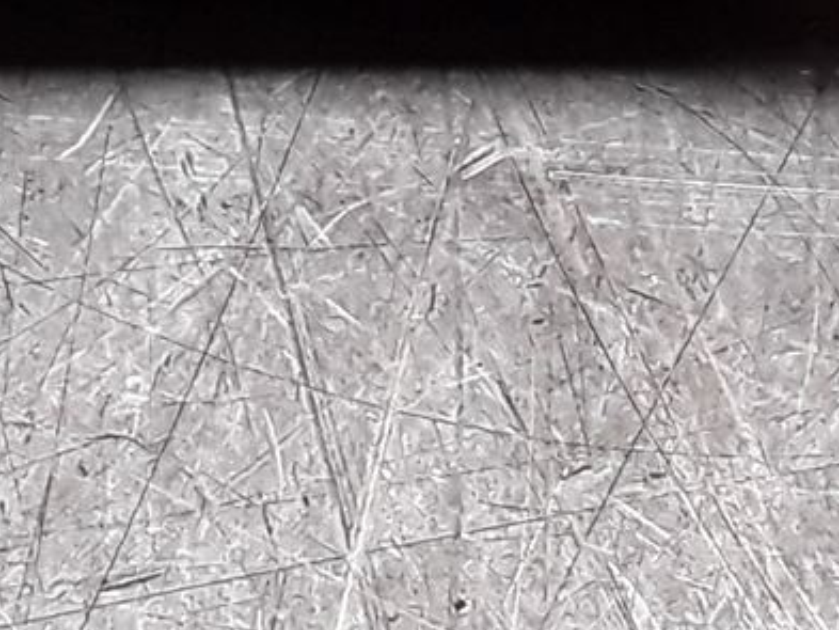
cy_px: -344
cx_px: 421
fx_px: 3540
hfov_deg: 13.5
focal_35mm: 146
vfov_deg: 9.8
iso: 80
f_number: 1.9
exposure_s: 1/100
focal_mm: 2.91
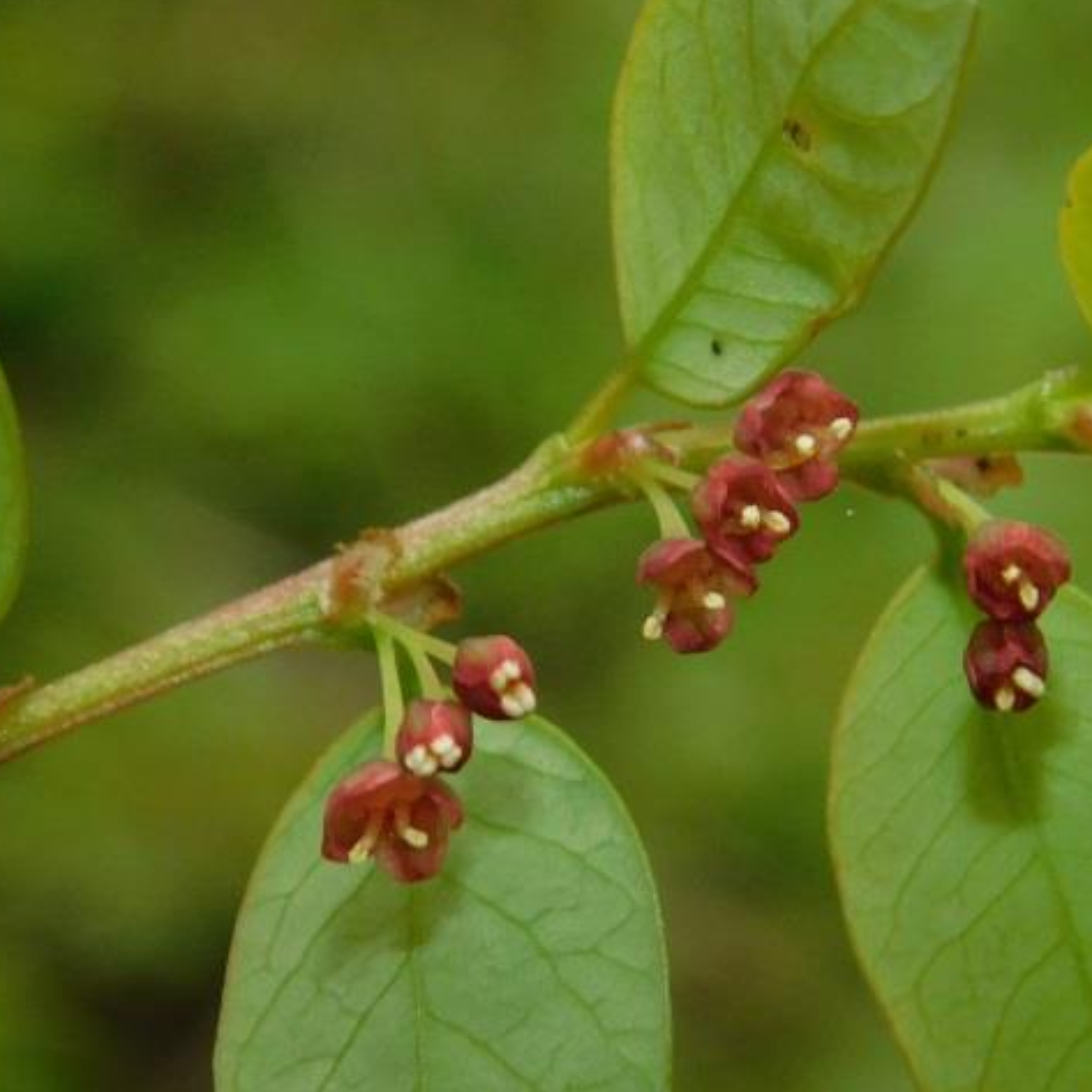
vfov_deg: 12.8
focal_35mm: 136
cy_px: 503
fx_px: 4854
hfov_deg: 12.8
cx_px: 857
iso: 200
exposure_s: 1/60
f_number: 8.6
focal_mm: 12.6
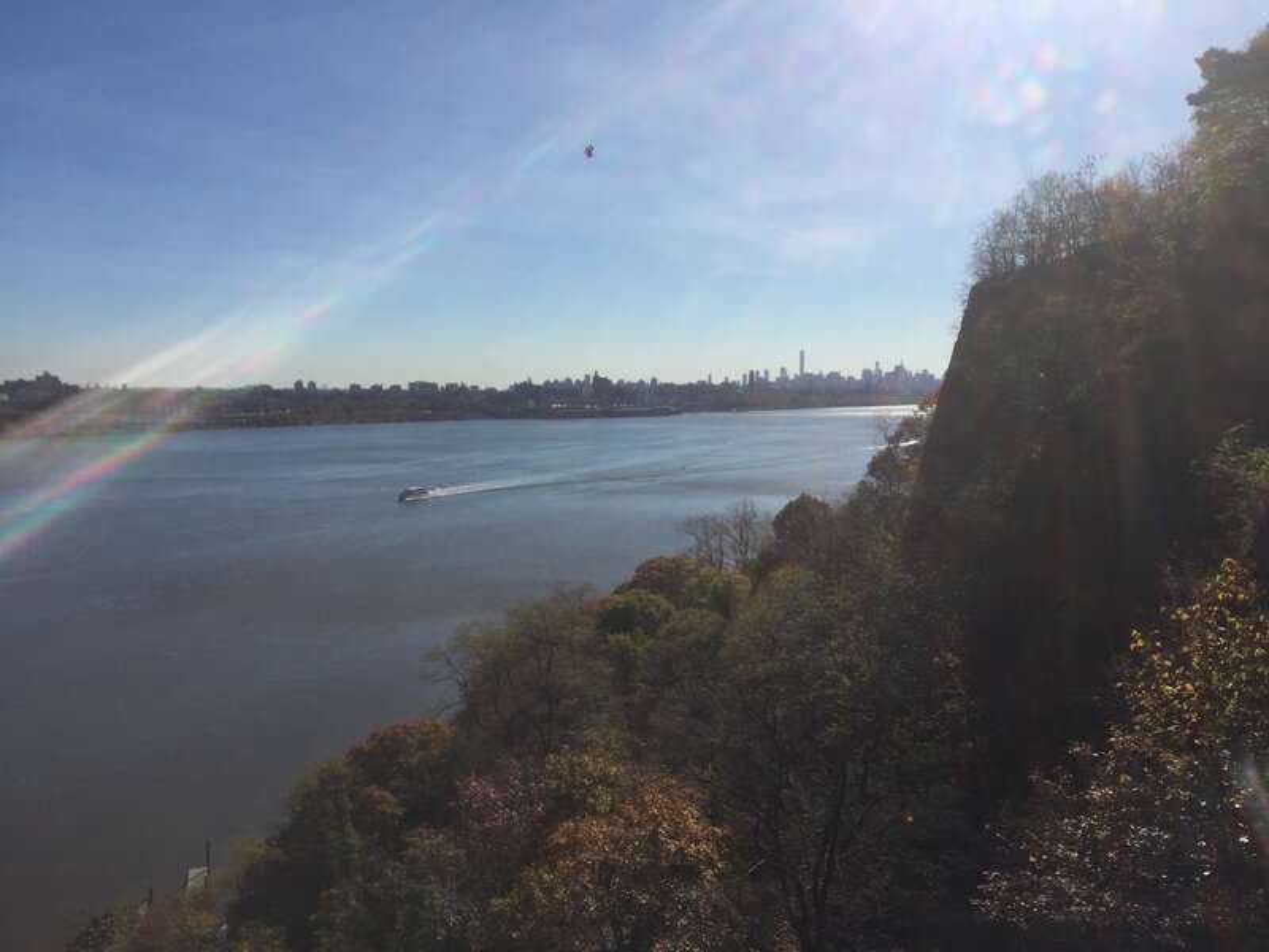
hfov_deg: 61.7
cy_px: 476
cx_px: 634
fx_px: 1063
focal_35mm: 29
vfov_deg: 48.2
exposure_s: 1/6623
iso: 32
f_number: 2.2
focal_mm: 4.15
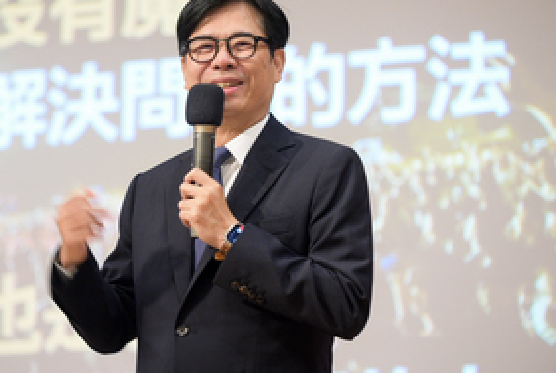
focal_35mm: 177
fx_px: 2738
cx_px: 217
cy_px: 161
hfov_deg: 11.6
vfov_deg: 7.8
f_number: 2.8
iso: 3200
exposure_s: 1/100
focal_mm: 125
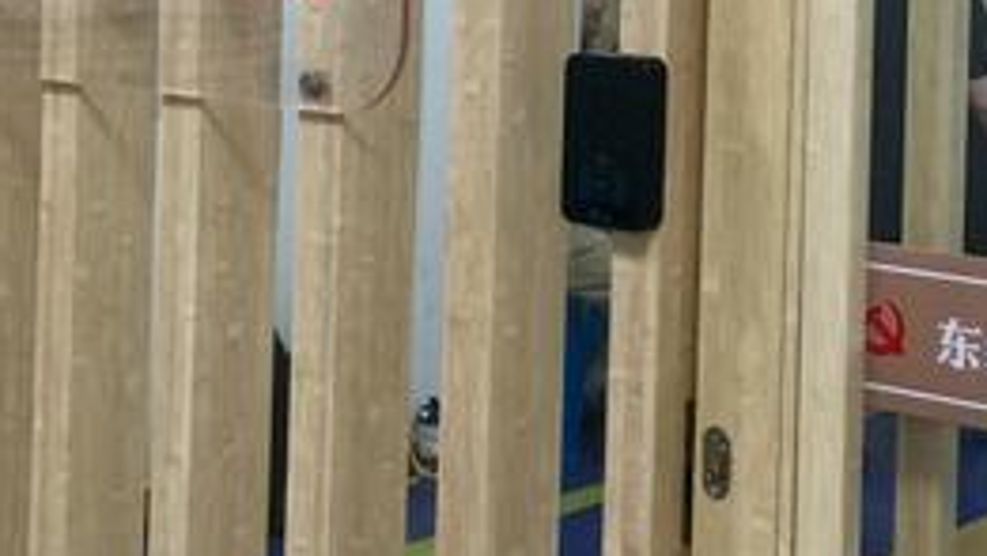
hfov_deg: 24.5
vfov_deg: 13.6
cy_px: -79
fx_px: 2278
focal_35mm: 87
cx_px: 495
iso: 64
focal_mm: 4.15
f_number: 2.2
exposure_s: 1/33
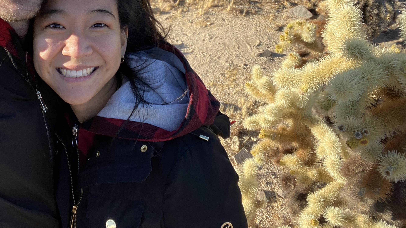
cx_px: 132
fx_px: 409
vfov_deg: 29.5
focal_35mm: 38
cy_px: 12
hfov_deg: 51.7
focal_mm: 2.71
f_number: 2.2
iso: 25
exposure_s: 1/358
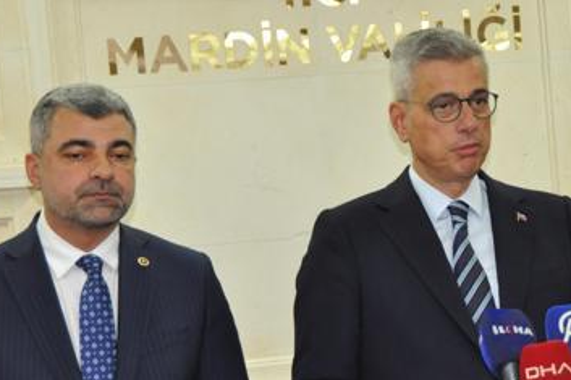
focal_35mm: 131
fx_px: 2077
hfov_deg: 15.6
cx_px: 426
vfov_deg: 10.5
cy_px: 201
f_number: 4.8
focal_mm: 50
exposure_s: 1/60
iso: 800
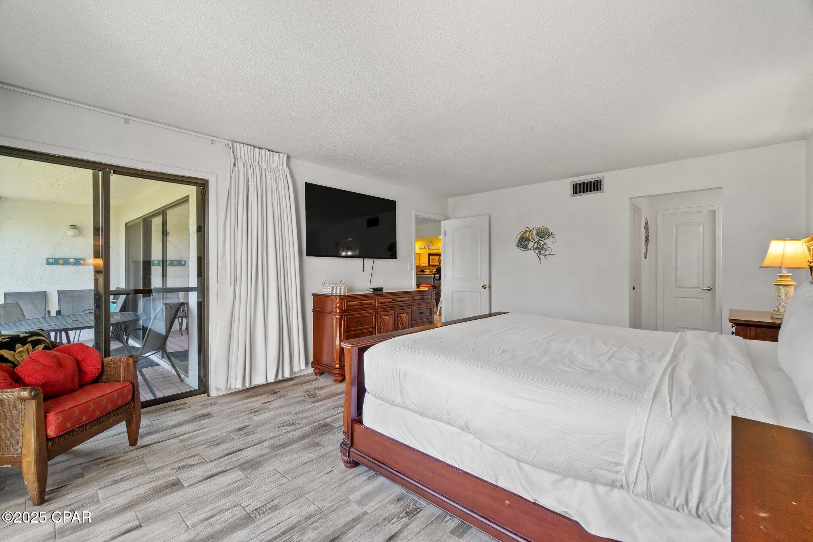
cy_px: 271
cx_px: 406
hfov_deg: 100.4
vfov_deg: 77.3
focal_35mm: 15
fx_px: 339
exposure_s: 1/6
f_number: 8
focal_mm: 10
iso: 400
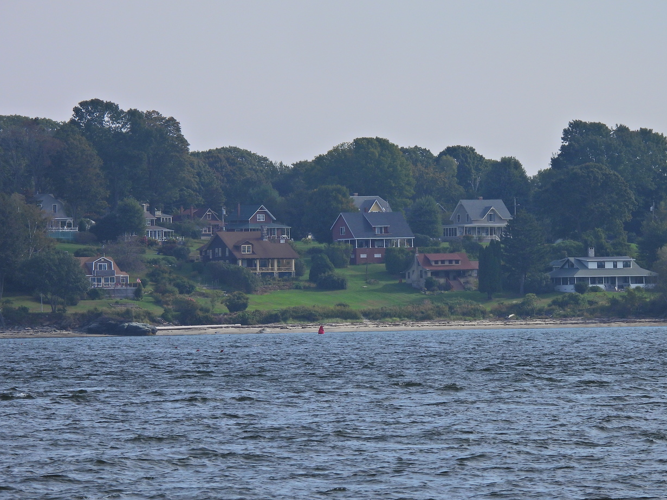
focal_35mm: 416
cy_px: 256
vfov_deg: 3.6
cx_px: 339
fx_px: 8015
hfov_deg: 4.8
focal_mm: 71.4
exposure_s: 1/1000
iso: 100
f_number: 5
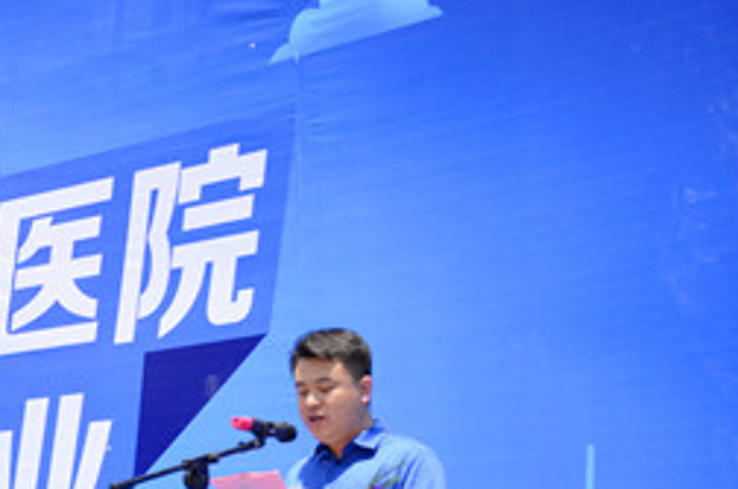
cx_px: -38
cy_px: 464
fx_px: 2046
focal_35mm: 100
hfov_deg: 19.7
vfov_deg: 13.5
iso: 100
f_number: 5
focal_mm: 28
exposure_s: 1/320
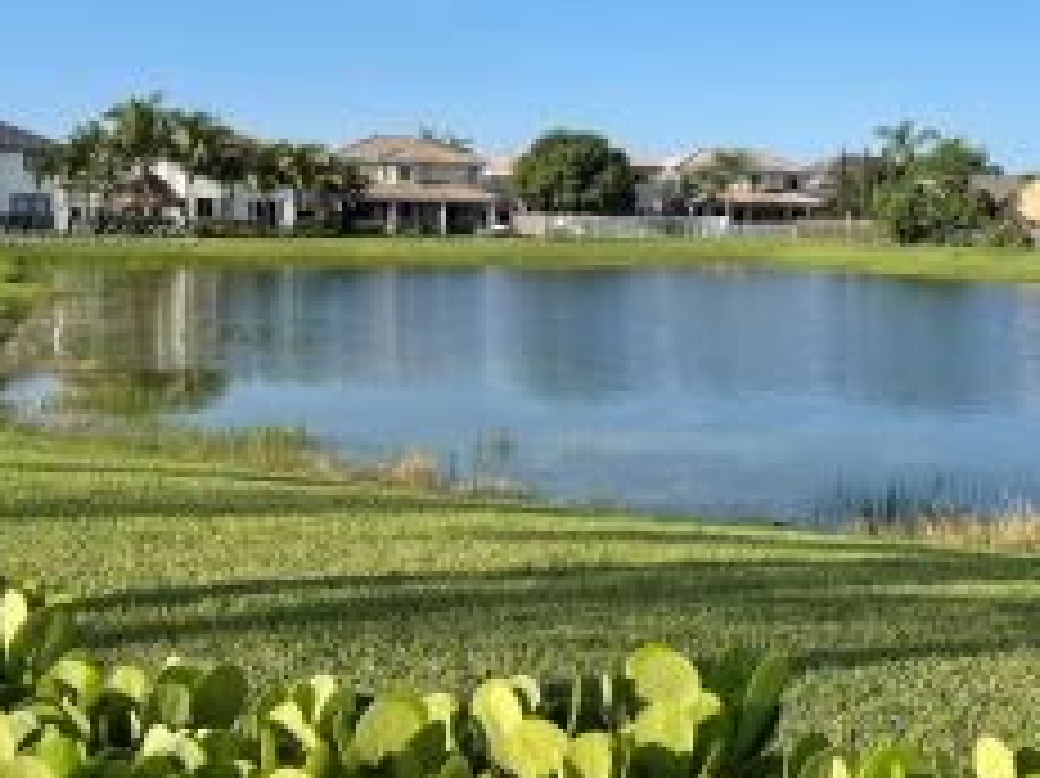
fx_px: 1351
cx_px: 738
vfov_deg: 31.8
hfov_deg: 41.2
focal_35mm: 45
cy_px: 238
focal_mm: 4.2
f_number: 1.6
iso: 32
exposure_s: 1/2959
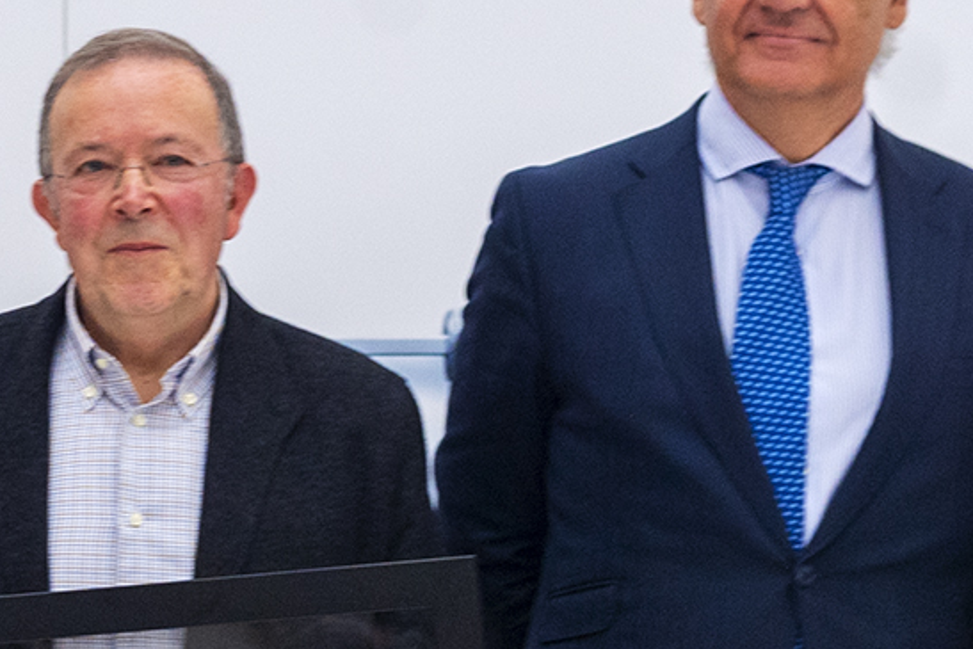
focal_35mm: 151
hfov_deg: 13.3
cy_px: 769
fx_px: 4082
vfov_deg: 9.0
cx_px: -100
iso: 1000
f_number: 4
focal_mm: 35
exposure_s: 1/160
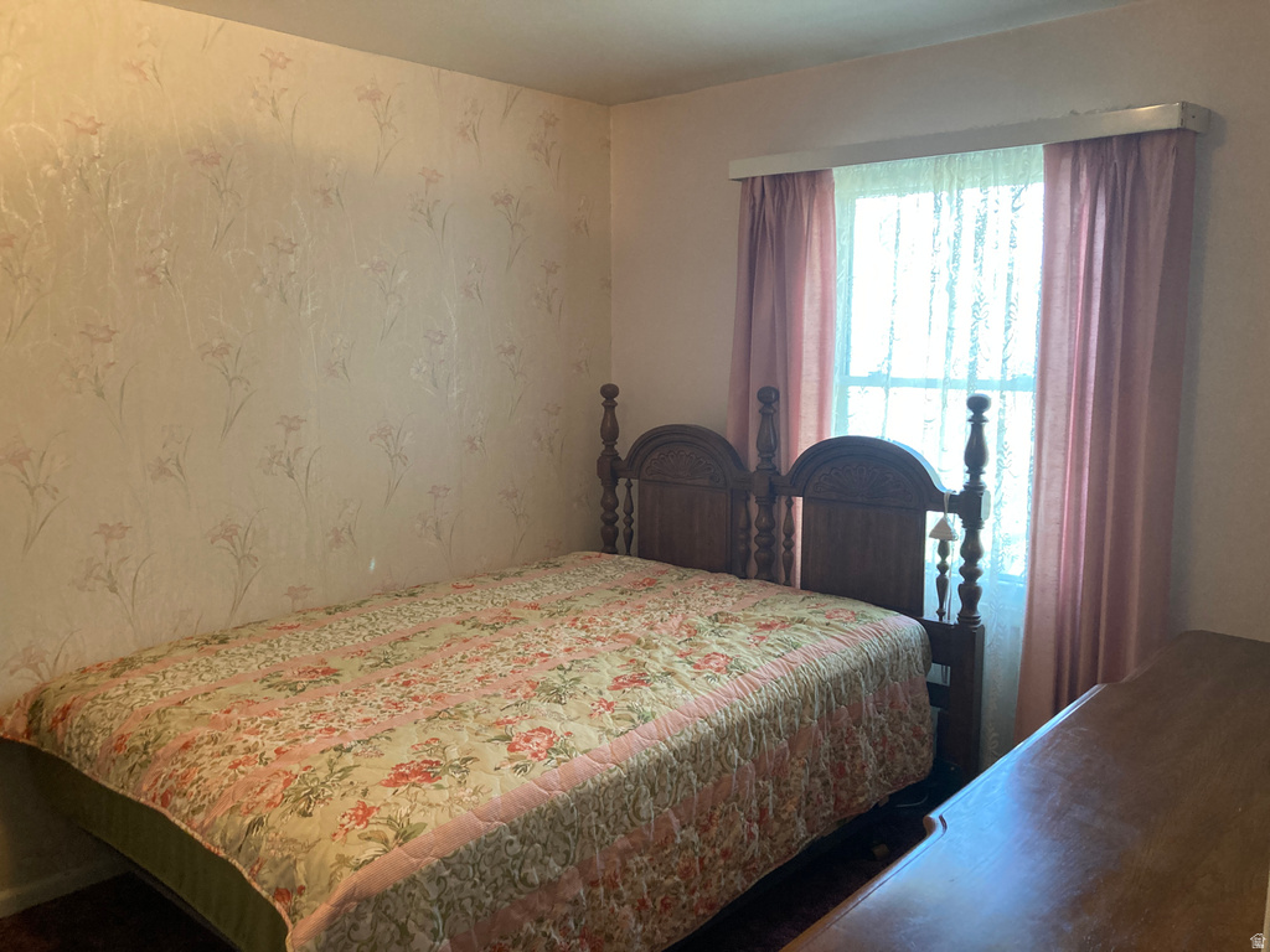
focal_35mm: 28
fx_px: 1027
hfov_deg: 63.4
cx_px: 635
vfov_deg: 49.7
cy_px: 476
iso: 200
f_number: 1.8
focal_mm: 3.99
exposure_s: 1/60
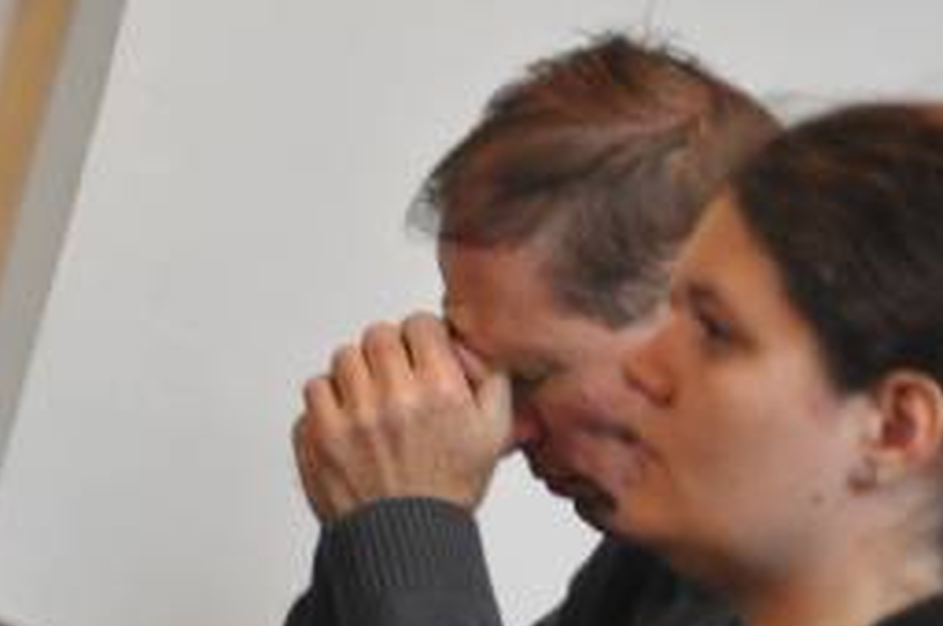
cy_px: 556
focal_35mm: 635
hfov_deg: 3.3
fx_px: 16612
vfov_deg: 2.2
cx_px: 114
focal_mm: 150
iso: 1600
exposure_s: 1/40
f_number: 5.6
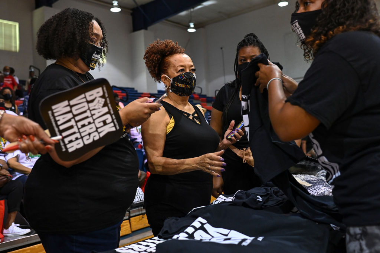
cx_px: 190
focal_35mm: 35
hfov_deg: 54.4
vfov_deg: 37.9
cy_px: 126
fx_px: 369
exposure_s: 1/200
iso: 4000
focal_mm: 35
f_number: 3.5
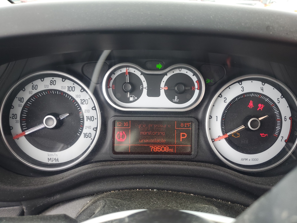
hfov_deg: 67.3
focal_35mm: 26
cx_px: 148
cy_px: 112
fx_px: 223
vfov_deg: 53.1
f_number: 1.5
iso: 50
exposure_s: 1/125
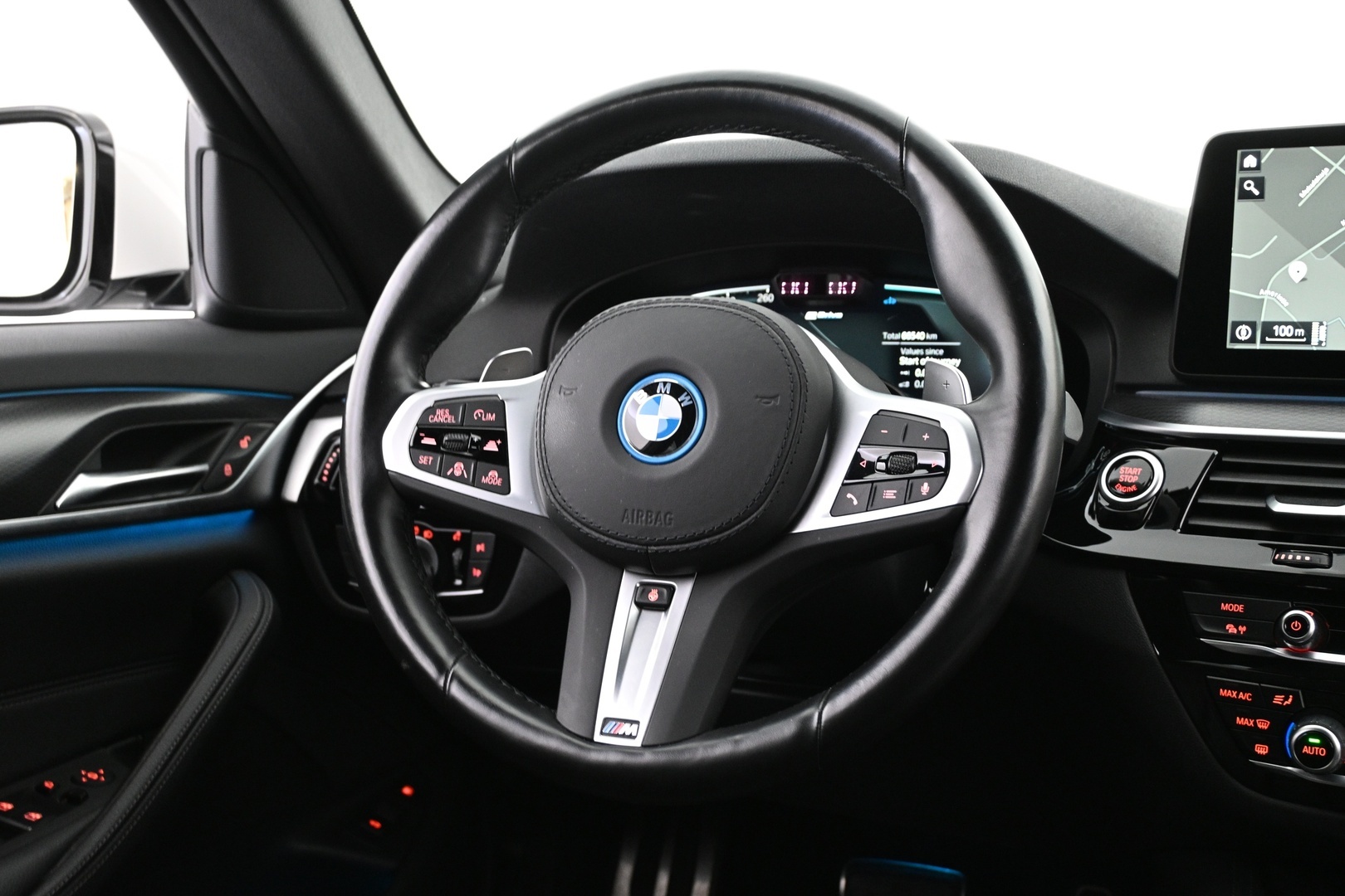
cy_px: 448
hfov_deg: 48.7
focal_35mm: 40
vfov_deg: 33.6
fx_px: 1485
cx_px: 672
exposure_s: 1/13
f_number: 4.5
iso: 1600
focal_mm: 26.5
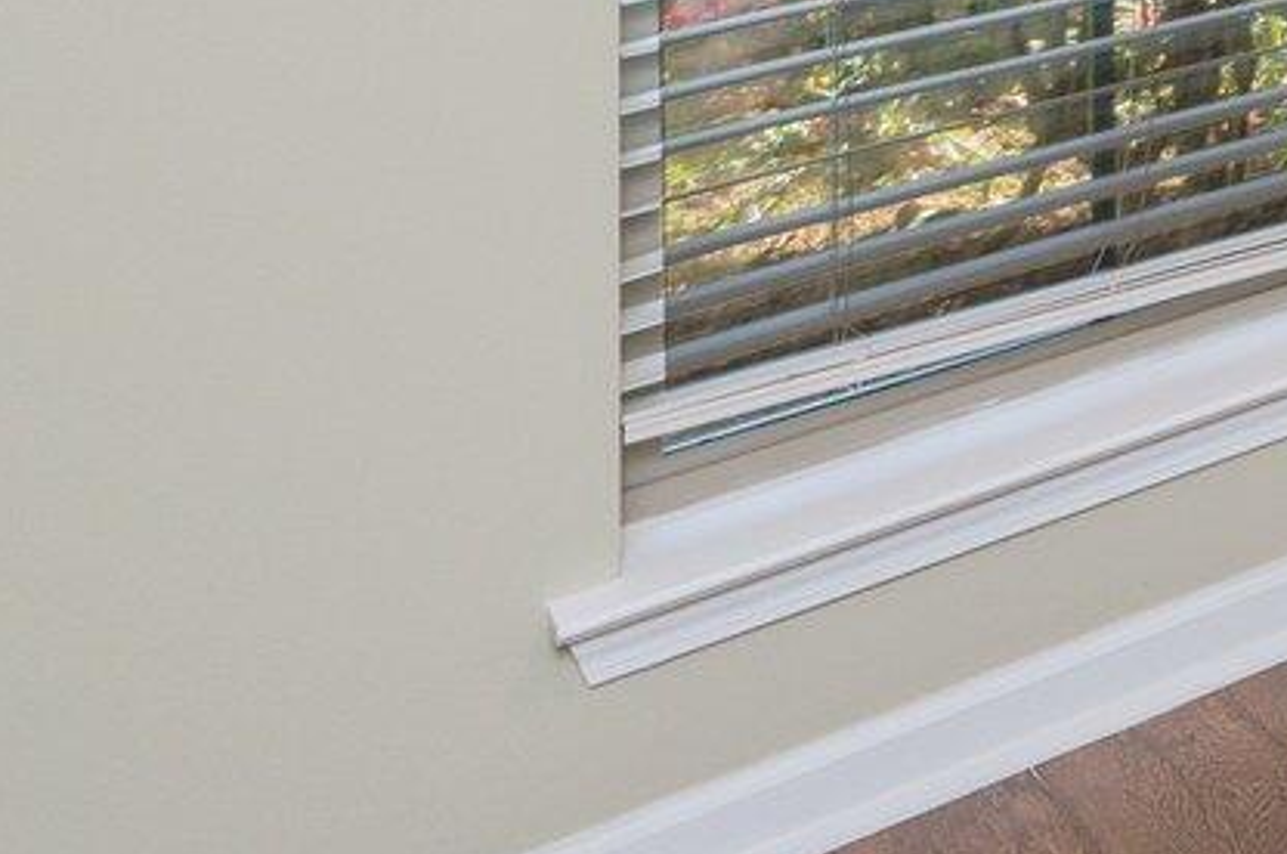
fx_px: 2463
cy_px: -777
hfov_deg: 18.1
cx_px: 2658
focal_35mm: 69
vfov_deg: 16.0
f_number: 9
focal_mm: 14
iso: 500
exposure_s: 1/40
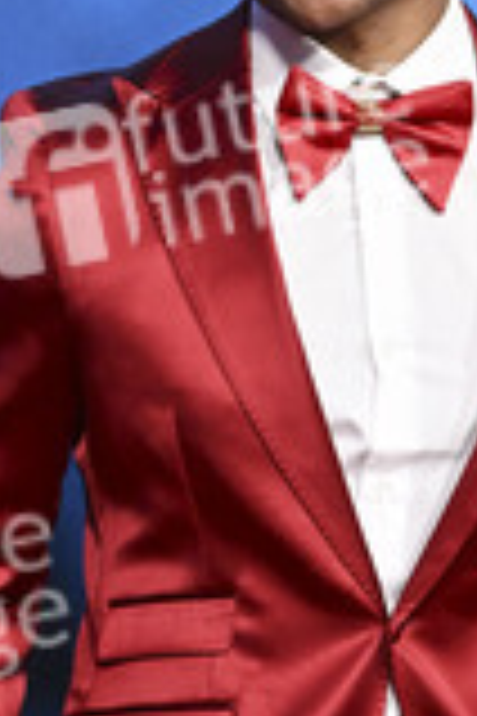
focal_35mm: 211
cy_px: 396
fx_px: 4193
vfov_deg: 9.8
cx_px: 328
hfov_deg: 6.5
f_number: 4.5
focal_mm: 84
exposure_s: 1/250
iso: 3200
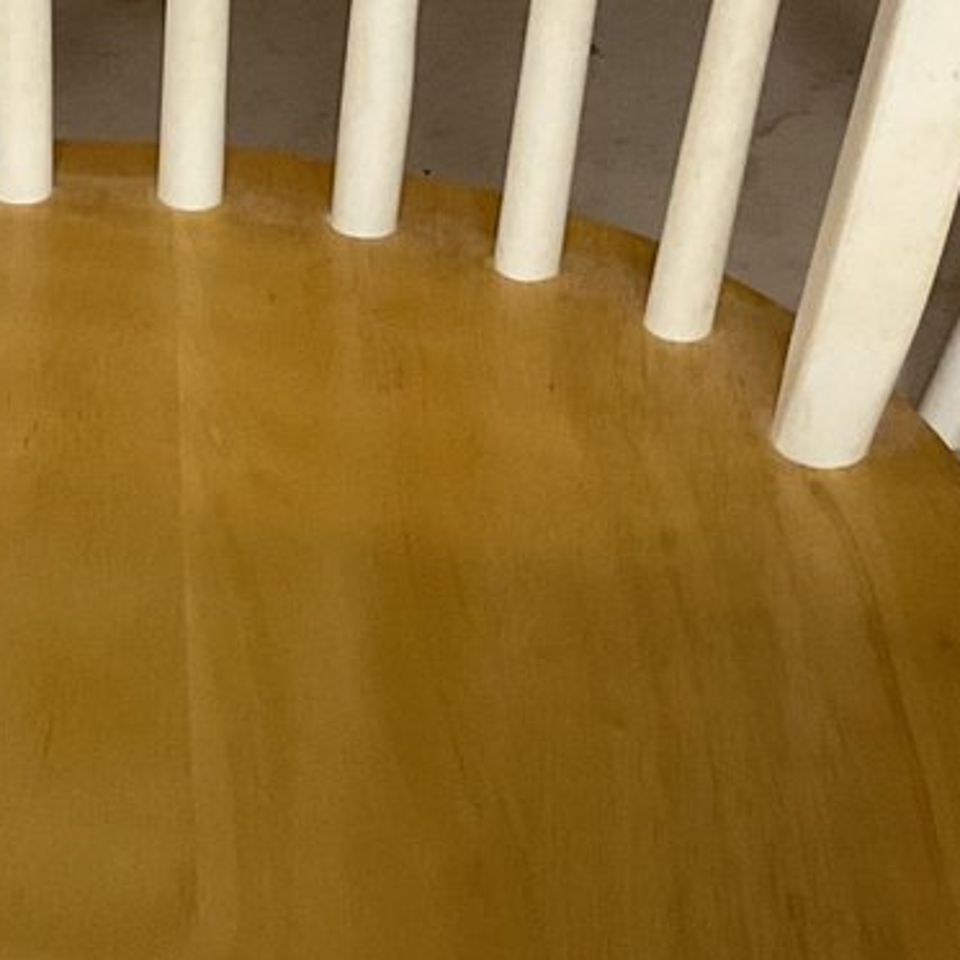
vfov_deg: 16.6
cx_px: 269
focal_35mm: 104
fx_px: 3263
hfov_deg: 16.7
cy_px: 802
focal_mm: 3
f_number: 1.8
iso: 200
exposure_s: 1/40
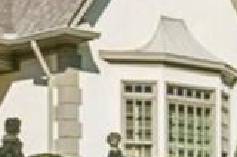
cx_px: -150
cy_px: 61
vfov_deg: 9.7
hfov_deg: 13.5
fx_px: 926
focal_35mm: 141
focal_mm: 22
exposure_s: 1/250
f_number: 5.6
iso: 100
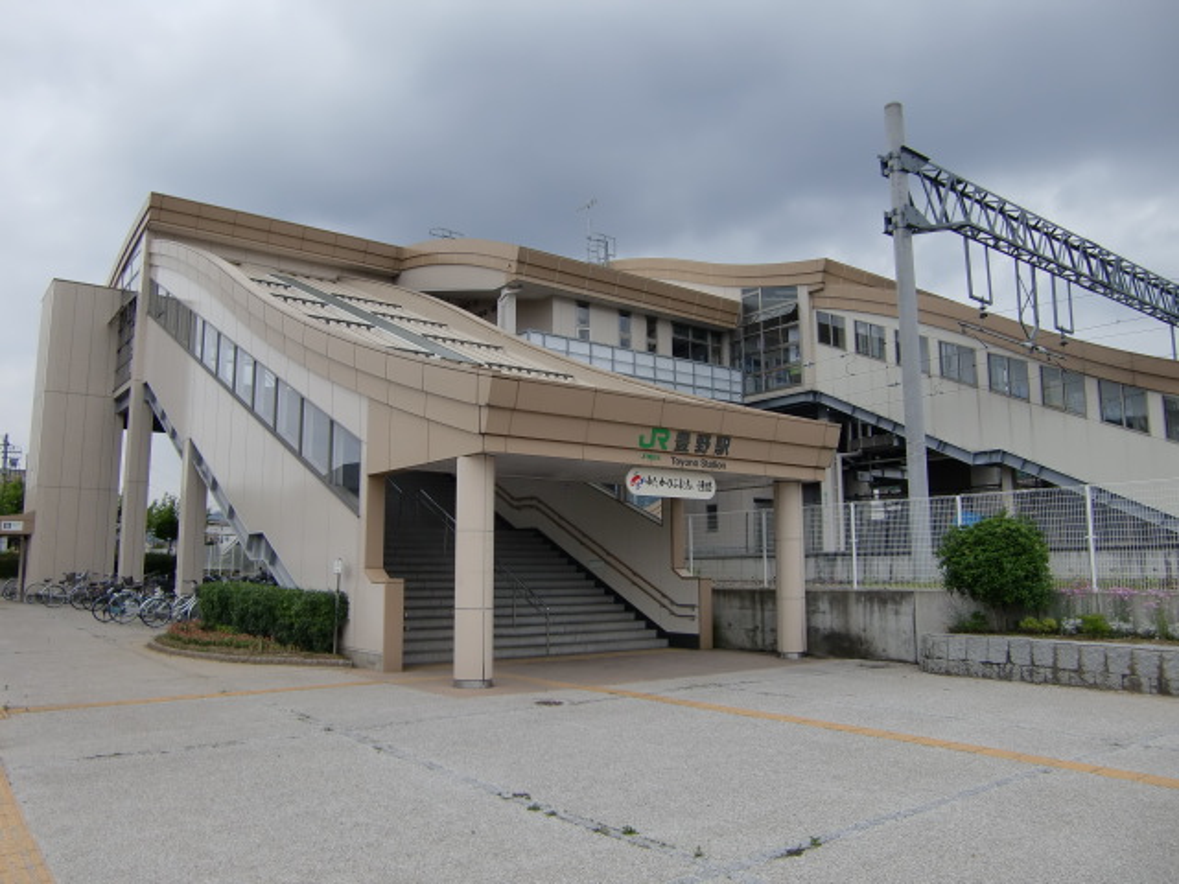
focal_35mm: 28
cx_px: 590
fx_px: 954
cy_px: 442
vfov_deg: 49.7
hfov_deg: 63.4
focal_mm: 4.9
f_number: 7
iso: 64
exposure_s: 1/250
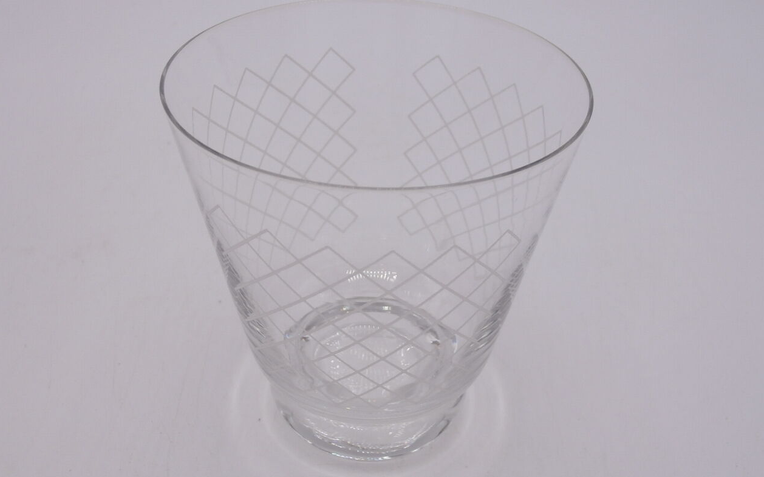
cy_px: 243
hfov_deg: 48.2
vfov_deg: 31.2
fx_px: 854
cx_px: 386
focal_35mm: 41
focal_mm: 6.67
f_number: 3.9
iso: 100
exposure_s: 1/500
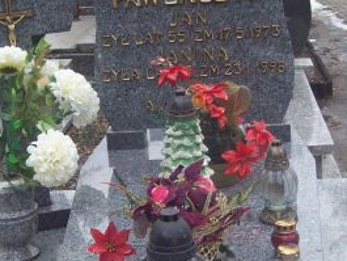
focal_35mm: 87
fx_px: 873
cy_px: 150
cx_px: 151
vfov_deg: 17.0
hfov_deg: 22.5
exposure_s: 1/111
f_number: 2.7
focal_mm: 6
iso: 80
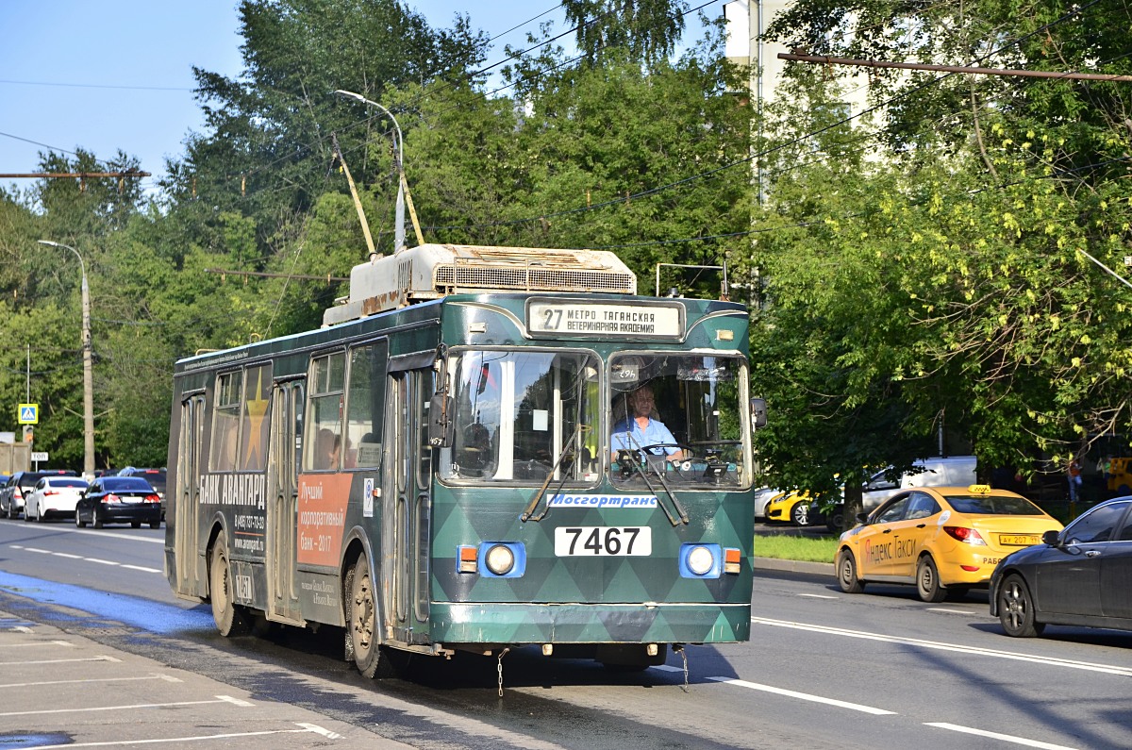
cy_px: 375
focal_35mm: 87
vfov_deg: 15.6
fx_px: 2730
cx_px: 566
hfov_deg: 23.4
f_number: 5.6
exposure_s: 1/800
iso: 320
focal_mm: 58
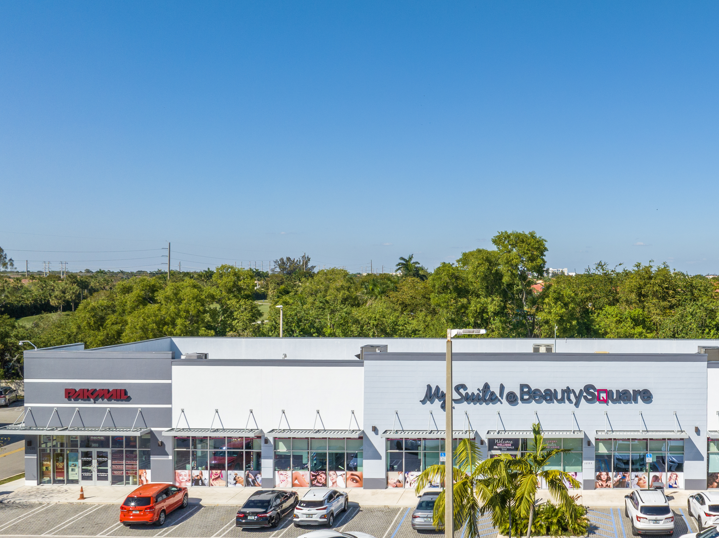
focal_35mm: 37
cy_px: 345
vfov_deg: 38.3
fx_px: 768
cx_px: 543
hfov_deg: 48.2
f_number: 6.3
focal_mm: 12.29
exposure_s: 1/500
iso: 100
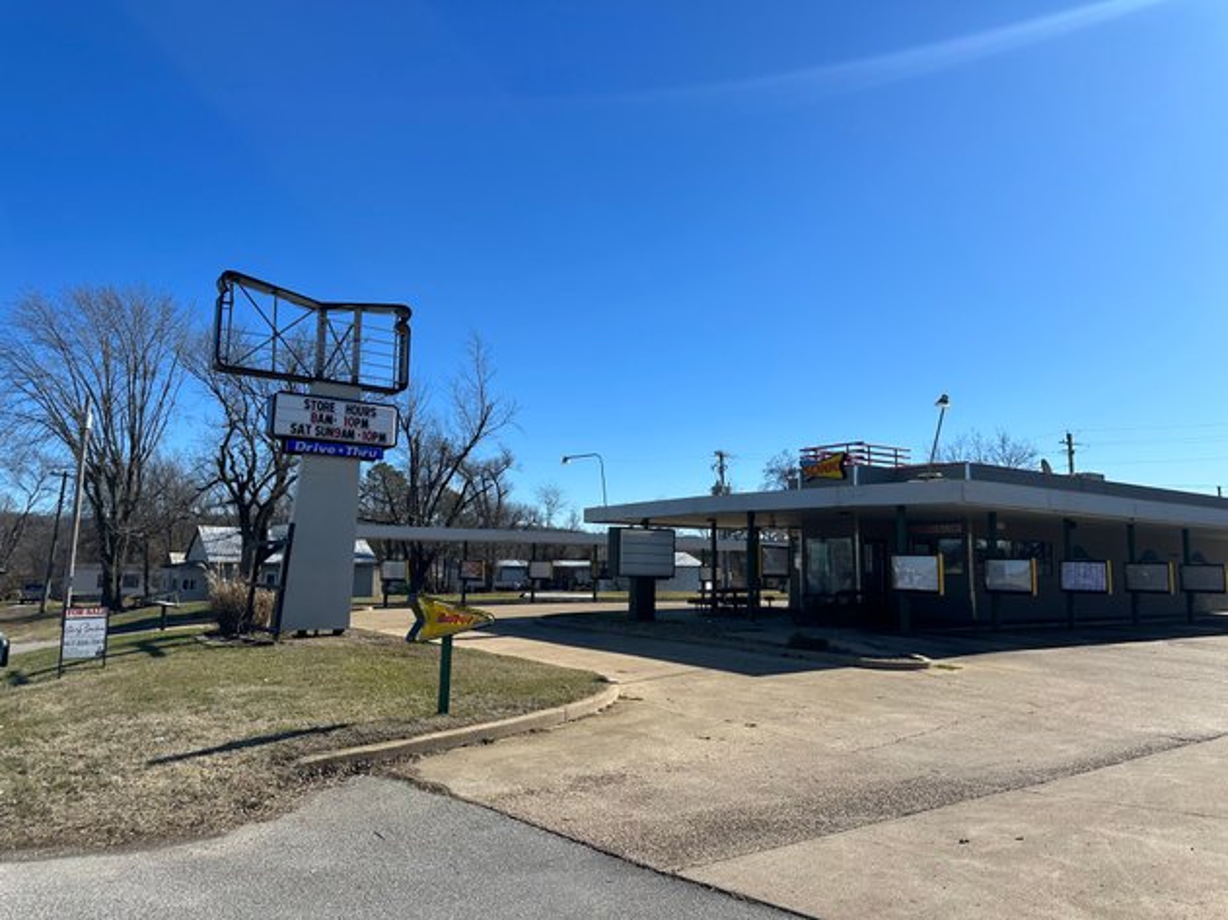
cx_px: 614
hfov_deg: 71.6
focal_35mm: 24
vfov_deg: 56.8
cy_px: 460
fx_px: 851
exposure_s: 1/5848
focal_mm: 6.86
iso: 80
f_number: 1.78
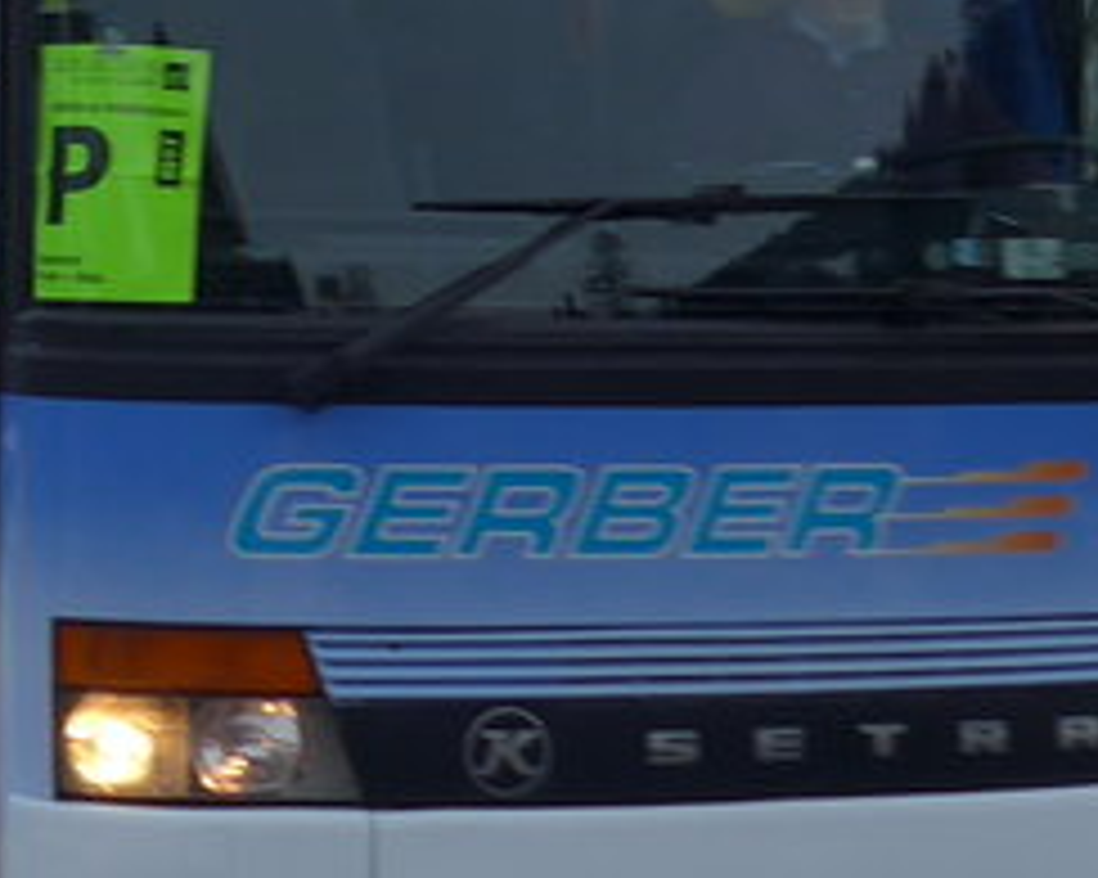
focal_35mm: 139
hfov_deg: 13.7
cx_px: 81
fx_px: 4515
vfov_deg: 10.8
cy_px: -297
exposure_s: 1/200
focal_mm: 6
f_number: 2.8
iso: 80
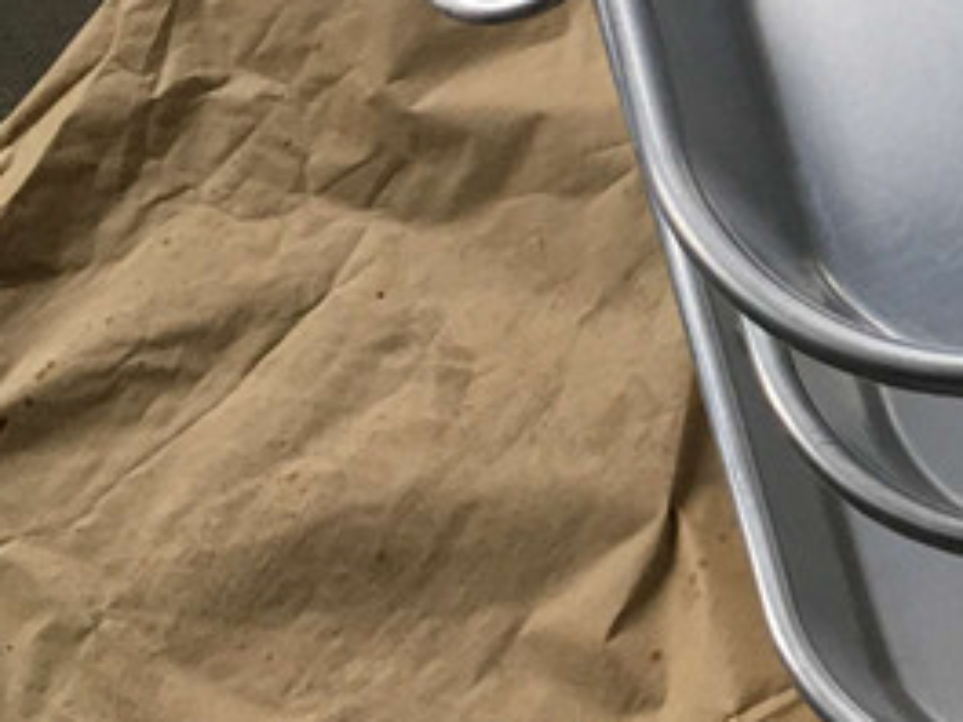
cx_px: 1583
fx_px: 3060
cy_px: -219
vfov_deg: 13.0
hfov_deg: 15.9
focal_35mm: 110
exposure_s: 1/33
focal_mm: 4.15
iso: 25
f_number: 2.2
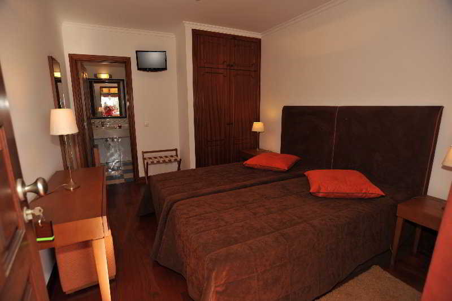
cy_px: 150
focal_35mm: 18
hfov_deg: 90.0
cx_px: 226
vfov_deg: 67.3
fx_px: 226
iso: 200
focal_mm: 18
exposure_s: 1/100
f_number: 6.3
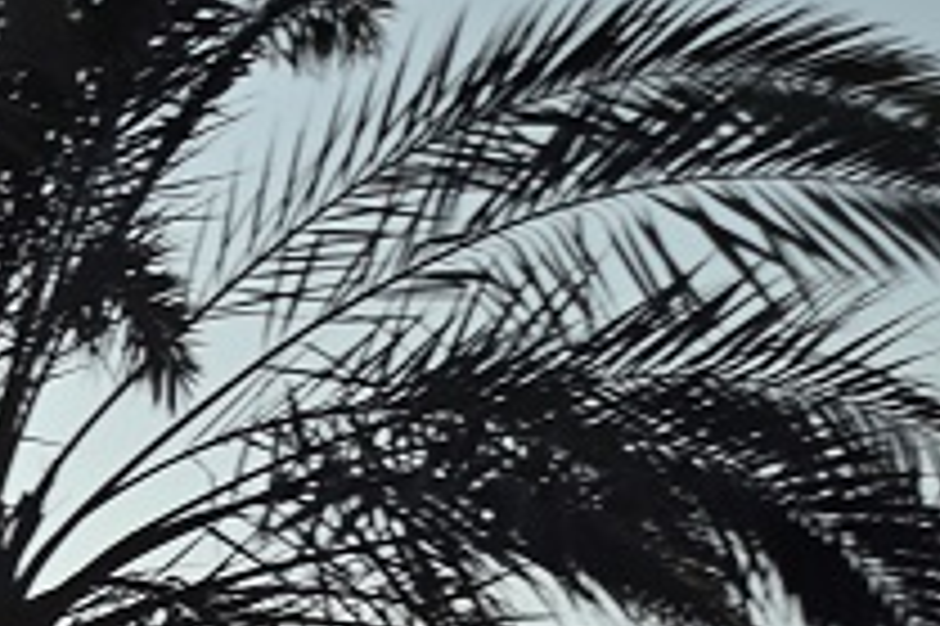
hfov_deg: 11.2
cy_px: 1475
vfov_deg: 7.5
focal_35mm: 172
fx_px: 4487
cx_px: -738
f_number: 5.6
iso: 180
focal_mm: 24
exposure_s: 1/250
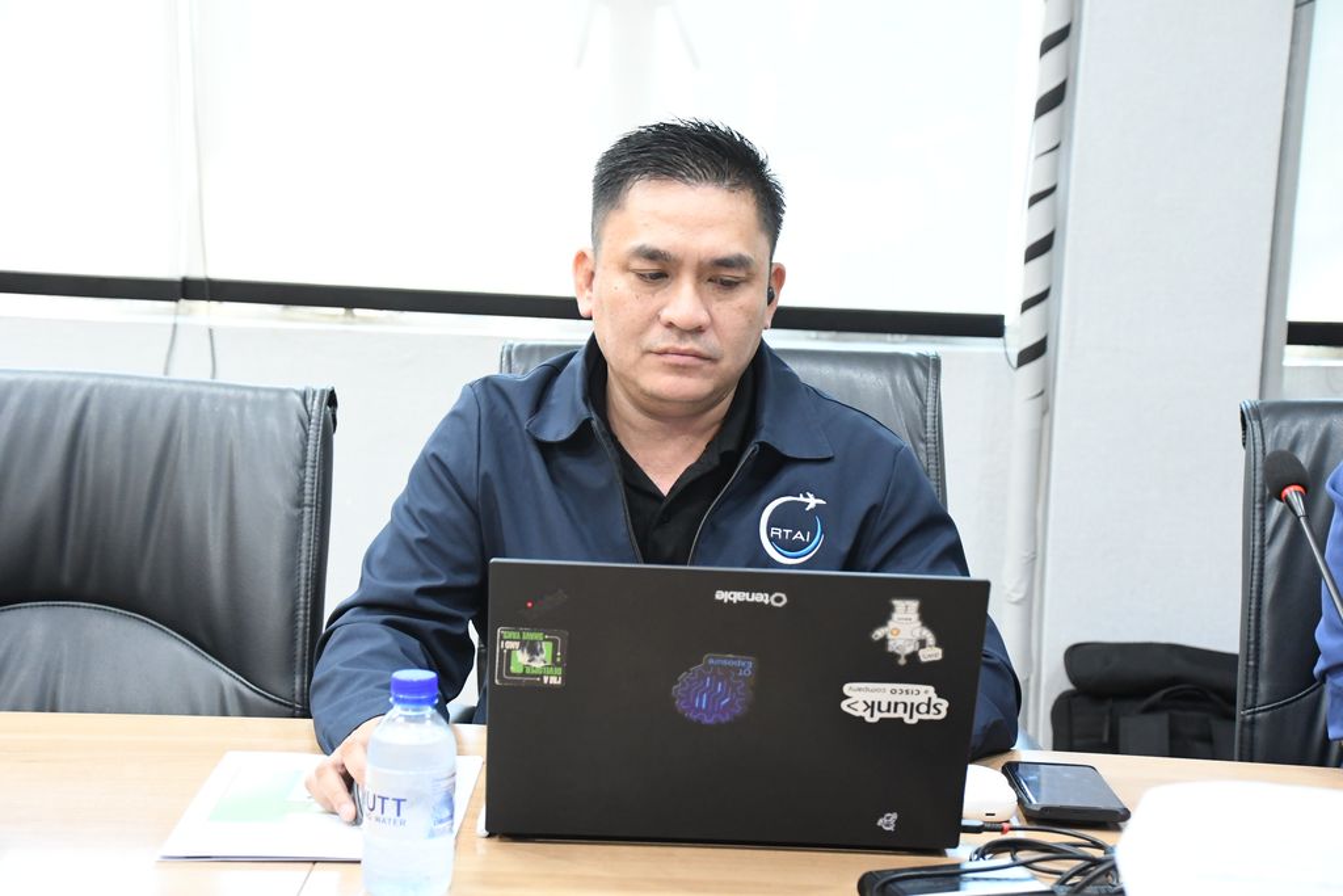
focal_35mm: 72
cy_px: 448
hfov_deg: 28.1
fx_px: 2686
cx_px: 672
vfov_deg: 18.9
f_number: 5
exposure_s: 1/100
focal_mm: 48
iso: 3200
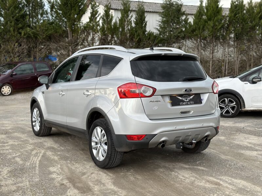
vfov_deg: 30.3
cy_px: 98
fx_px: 363
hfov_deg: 39.7
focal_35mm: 48
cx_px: 131
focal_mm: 6.86
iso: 64
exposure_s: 1/130
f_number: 1.78
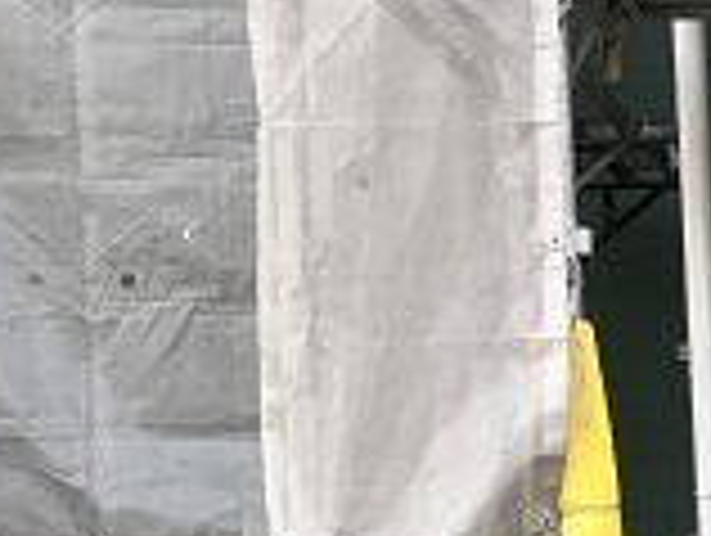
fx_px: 2181
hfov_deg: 16.5
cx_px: 1143
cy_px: 604
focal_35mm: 106
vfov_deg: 13.7
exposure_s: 1/374
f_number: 1.8
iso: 20
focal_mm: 3.99
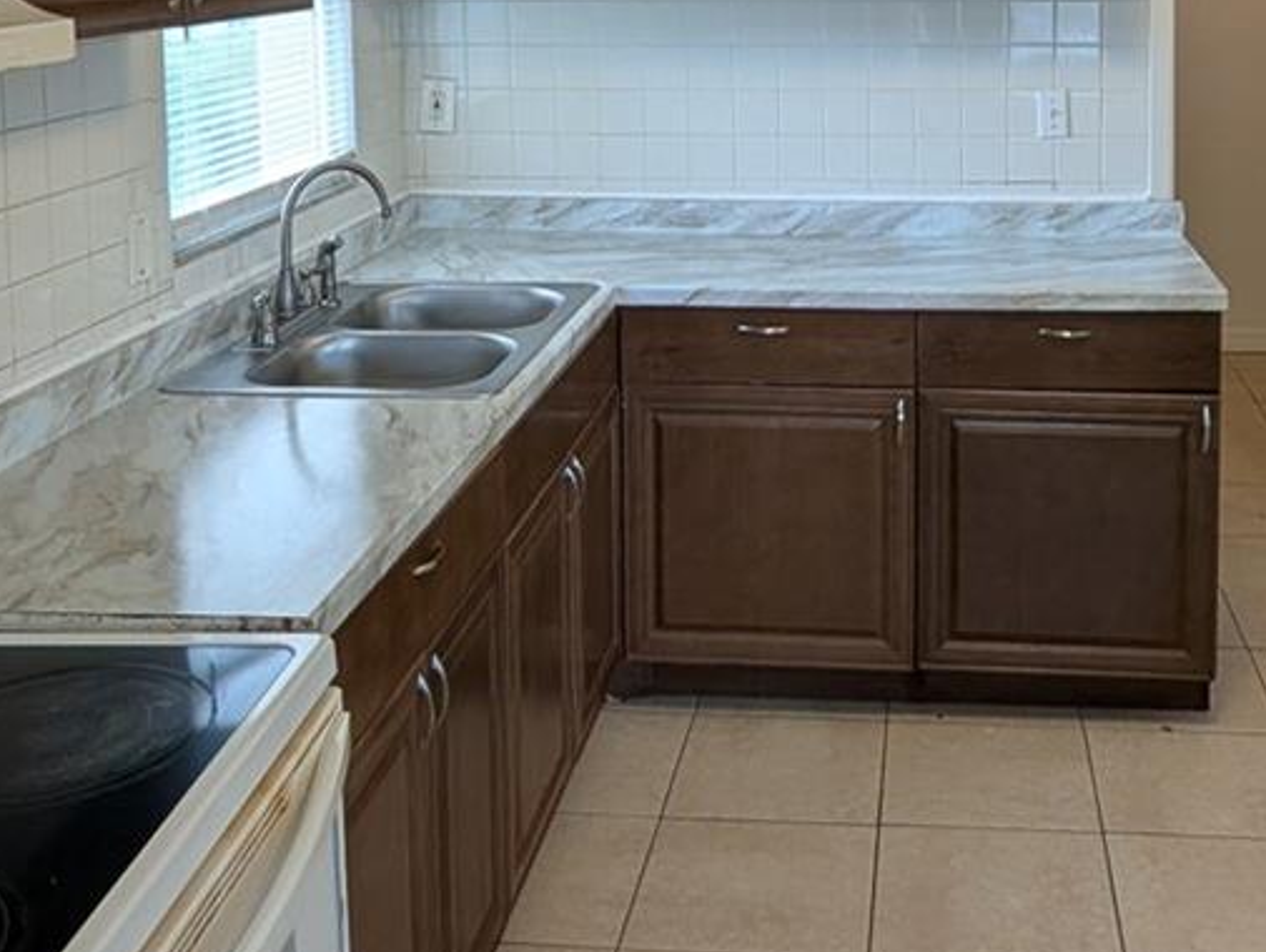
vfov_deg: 32.9
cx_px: 782
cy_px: 48
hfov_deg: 45.4
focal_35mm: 41
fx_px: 1501
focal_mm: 1.95
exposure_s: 1/60
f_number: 2.2
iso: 77
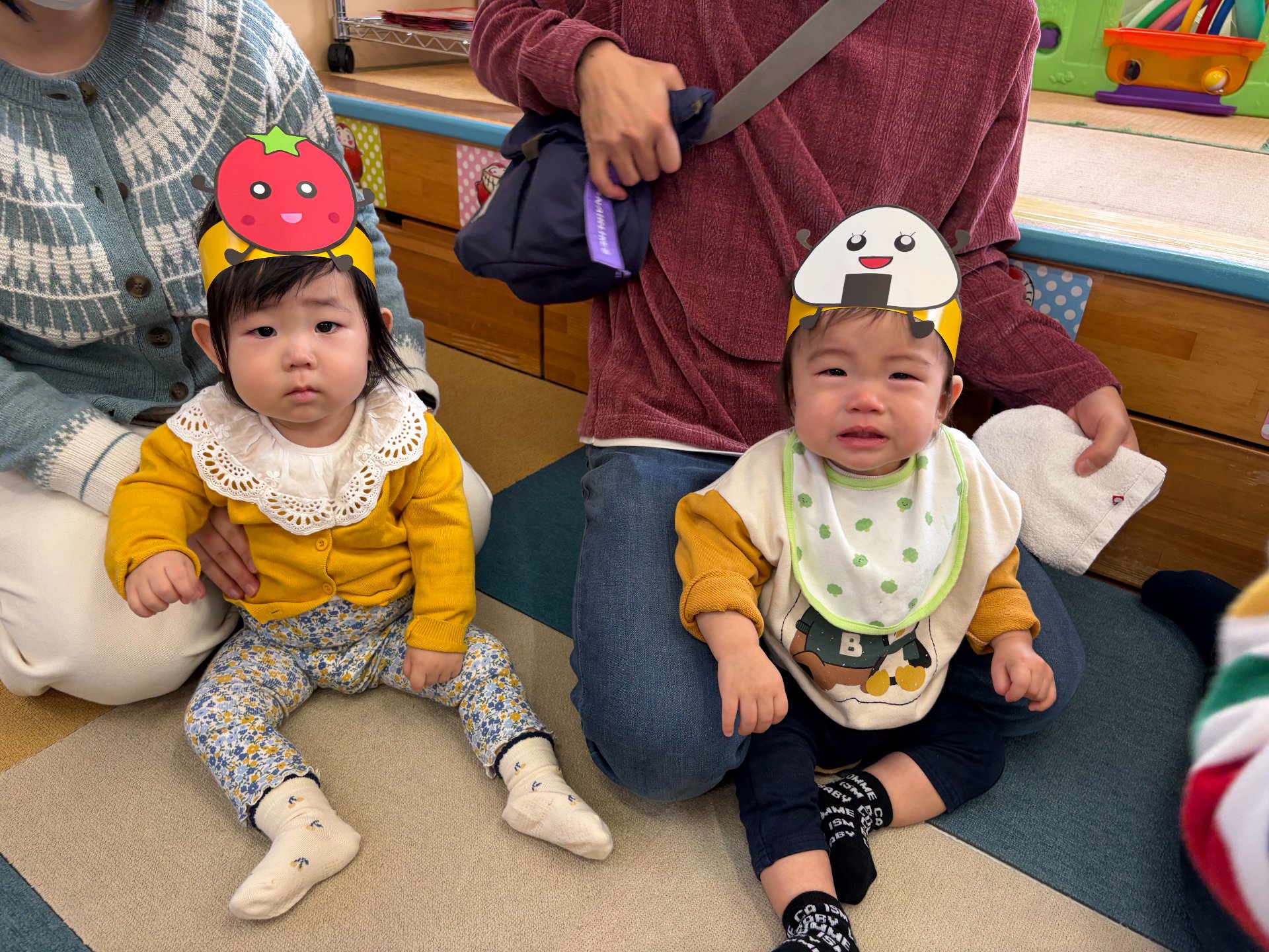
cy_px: 476
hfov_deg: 67.3
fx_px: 953
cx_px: 634
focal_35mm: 26
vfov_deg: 53.1
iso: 64
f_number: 1.6
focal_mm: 5.96
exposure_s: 1/50
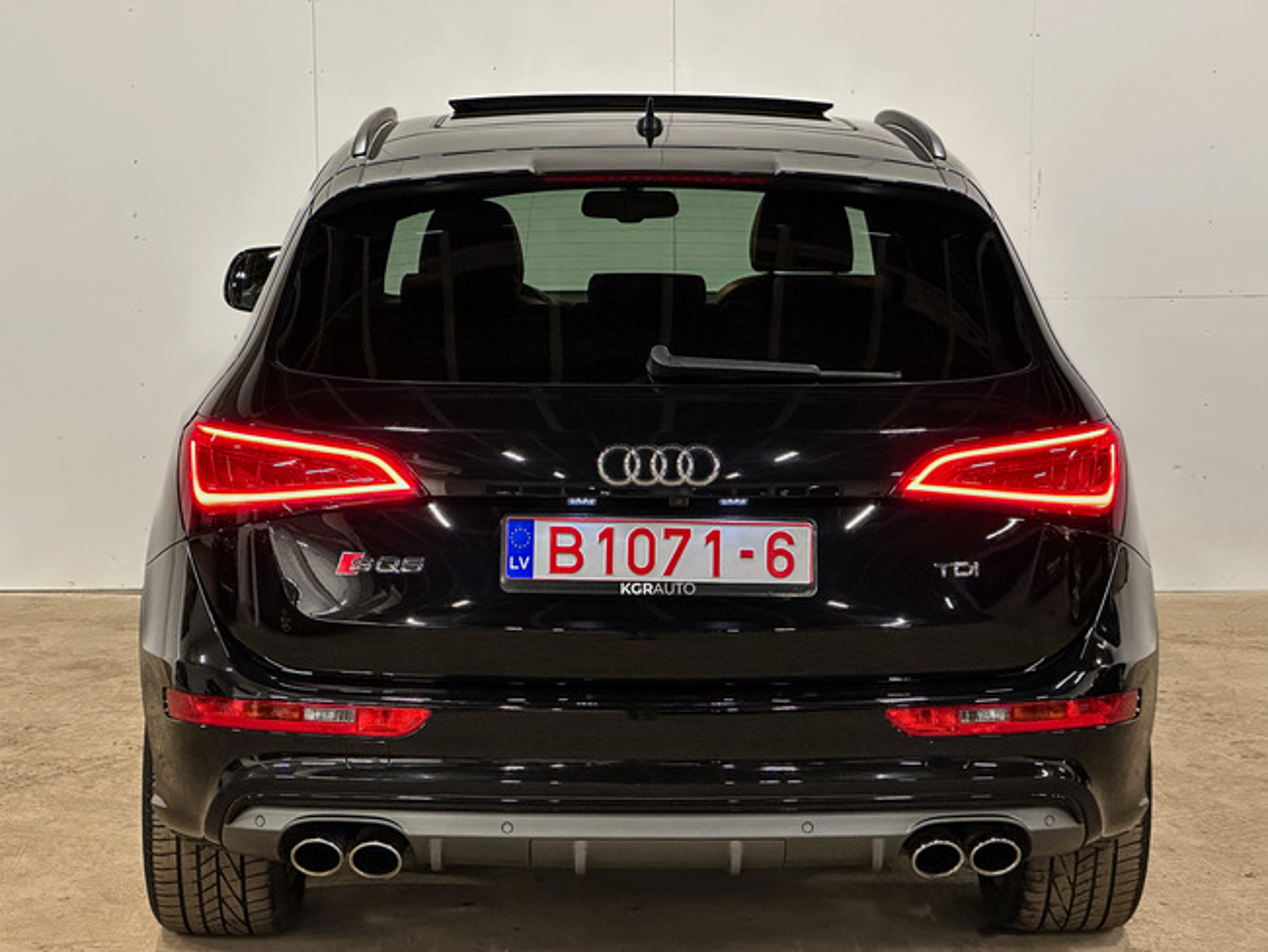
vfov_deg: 19.2
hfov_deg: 25.3
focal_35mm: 77
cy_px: 476
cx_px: 634
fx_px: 2822
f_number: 2.8
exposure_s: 1/50
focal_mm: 9
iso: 640
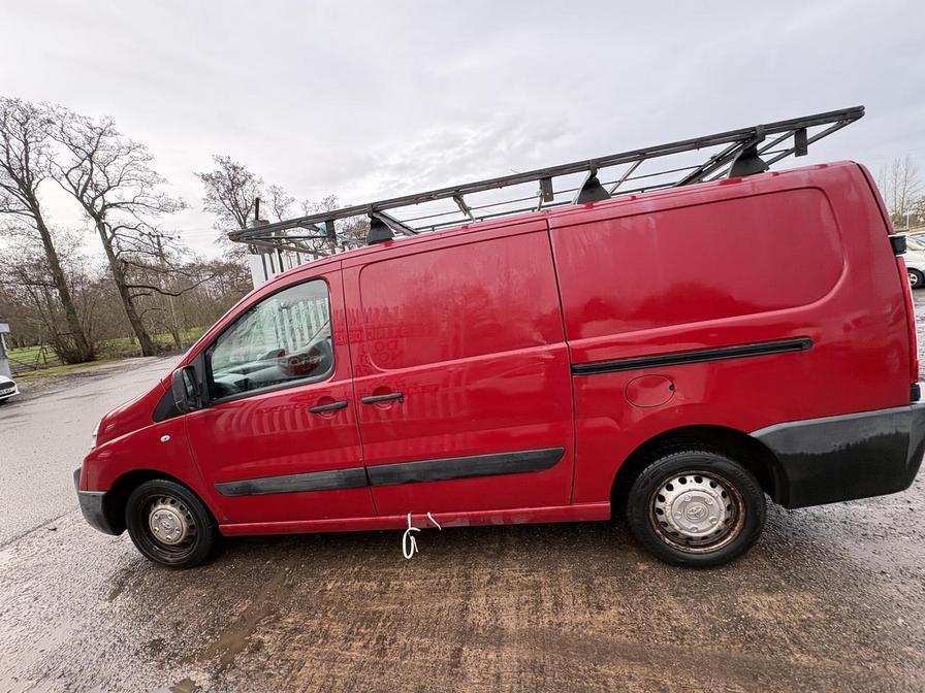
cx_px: 462
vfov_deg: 85.7
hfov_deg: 102.1
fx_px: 374
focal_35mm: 14
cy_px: 346
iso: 80
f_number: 2.2
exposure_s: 1/105
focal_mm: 2.22
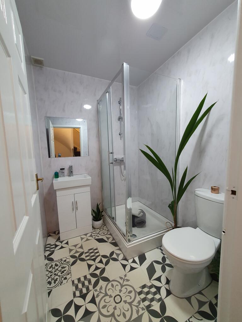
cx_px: 121
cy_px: 161
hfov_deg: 89.9
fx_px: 121
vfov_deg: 106.2
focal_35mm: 13
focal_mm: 1.8
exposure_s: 1/50
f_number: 2.2
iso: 320
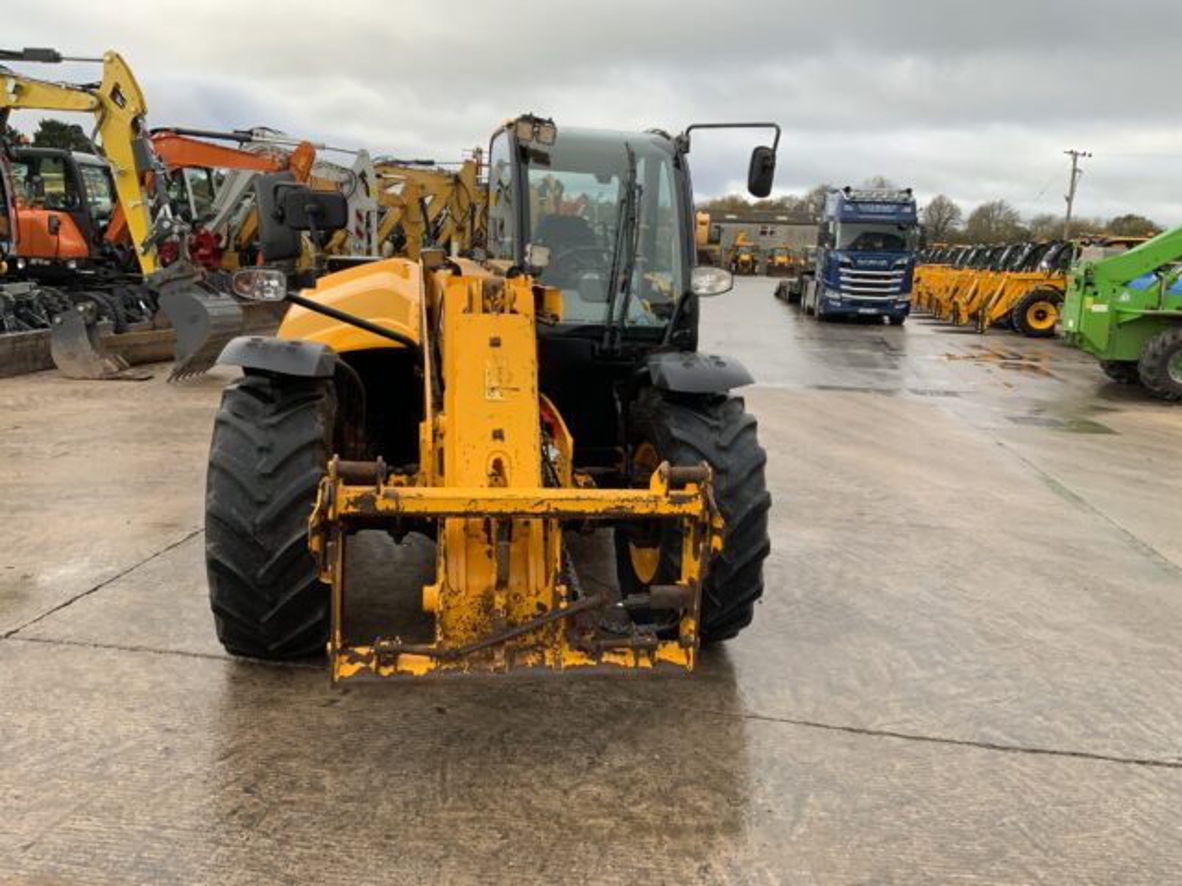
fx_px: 990
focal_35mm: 29
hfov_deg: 61.7
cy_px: 443
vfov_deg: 48.2
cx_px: 591
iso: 16
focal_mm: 3
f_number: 1.8
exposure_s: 1/276
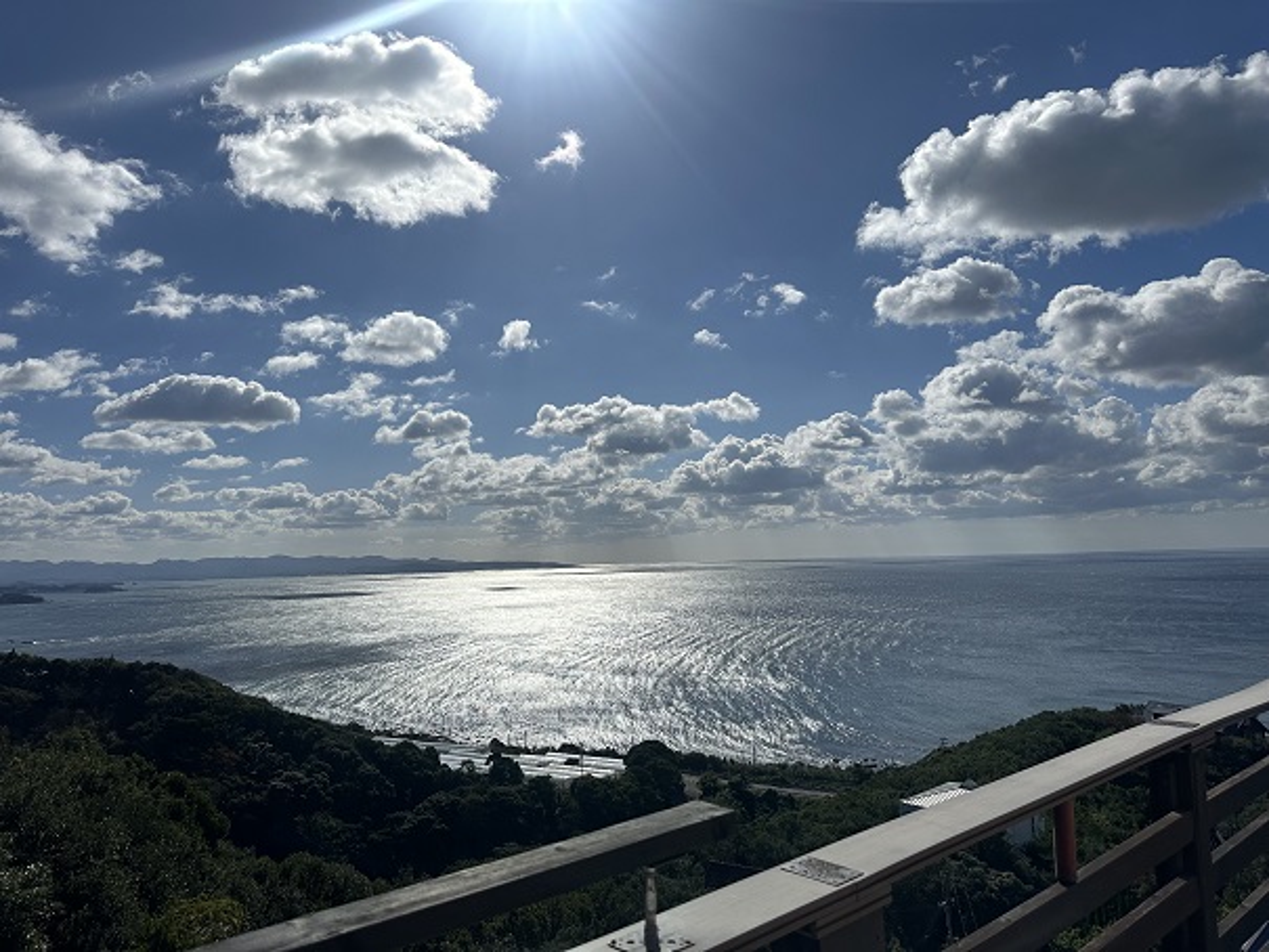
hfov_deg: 71.6
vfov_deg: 56.8
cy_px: 476
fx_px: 880
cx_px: 634
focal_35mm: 24
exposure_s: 1/18519
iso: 64
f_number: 1.78
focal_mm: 6.86
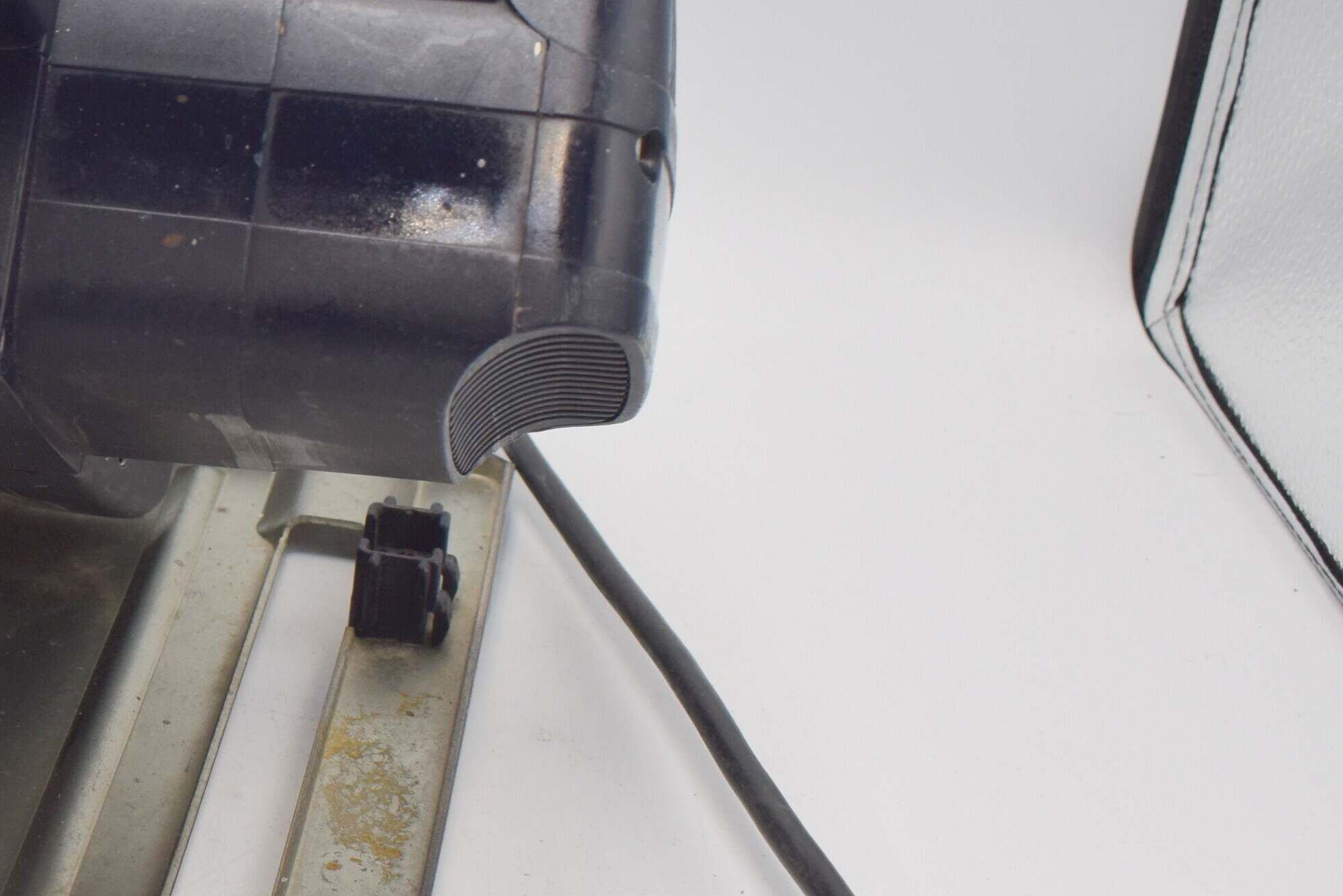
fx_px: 2953
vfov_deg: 17.3
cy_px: 430
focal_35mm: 79
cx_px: -88
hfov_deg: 24.1
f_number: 7.1
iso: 400
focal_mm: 23
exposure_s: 1/200
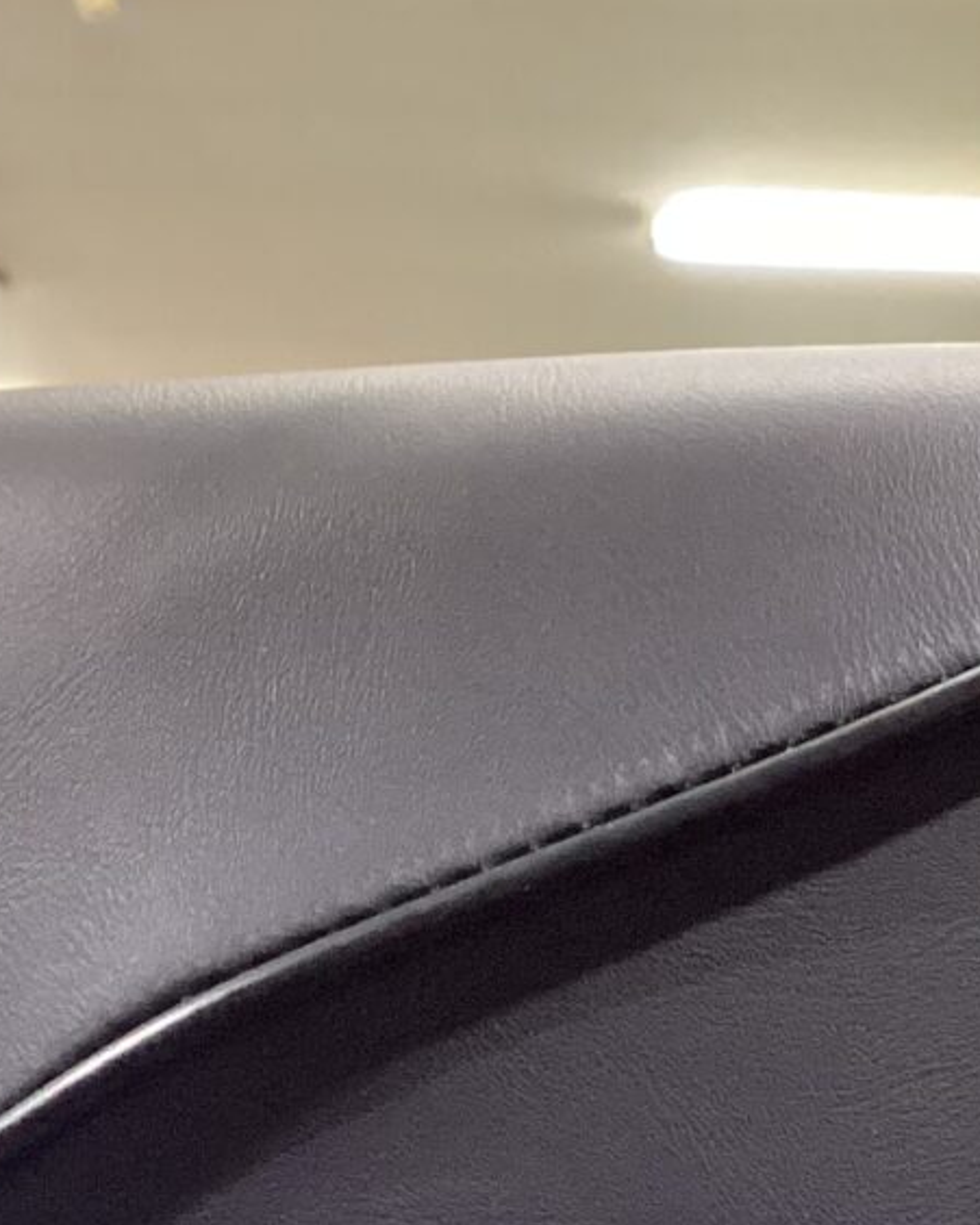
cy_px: 1505
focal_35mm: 103
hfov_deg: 14.9
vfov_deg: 17.7
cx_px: 663
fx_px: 3735
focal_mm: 3.3
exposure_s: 1/60
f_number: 2.4
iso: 320
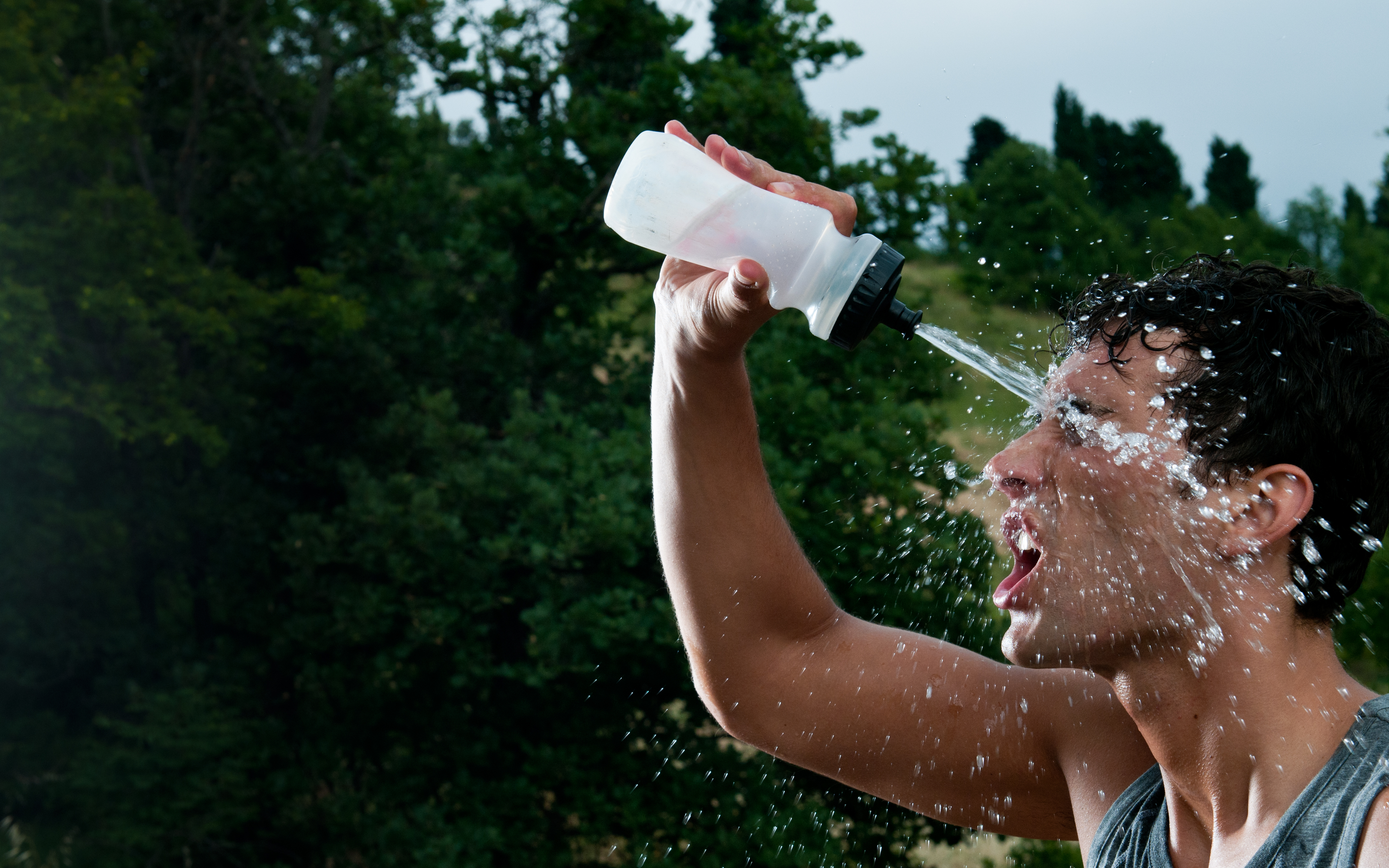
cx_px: 698
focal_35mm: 74
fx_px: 2801
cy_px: 463
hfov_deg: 27.8
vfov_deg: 17.6
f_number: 8
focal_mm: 48
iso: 200
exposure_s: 1/250
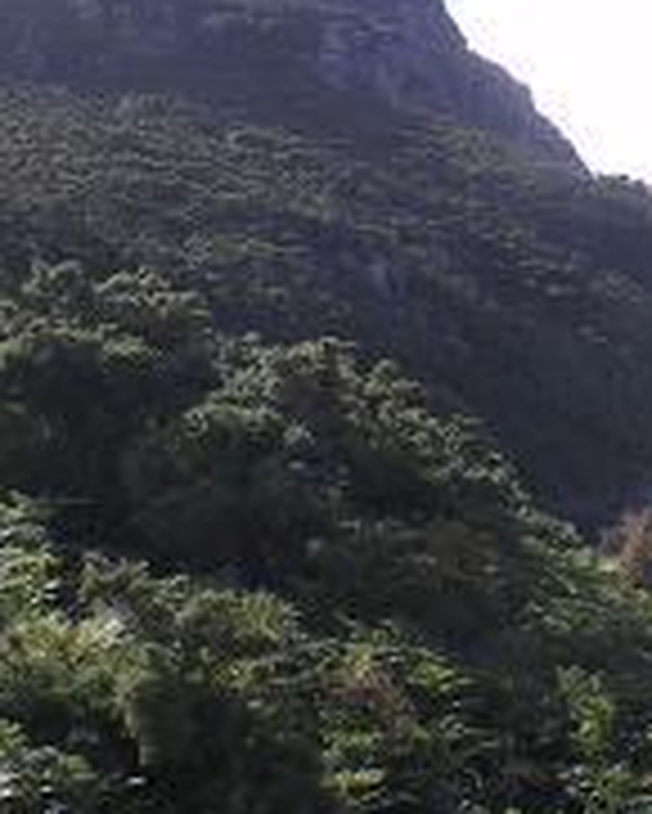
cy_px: 441
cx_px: 463
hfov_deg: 14.2
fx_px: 2603
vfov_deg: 17.8
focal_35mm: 108
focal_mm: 6.3
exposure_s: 1/320
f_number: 4.6
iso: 64
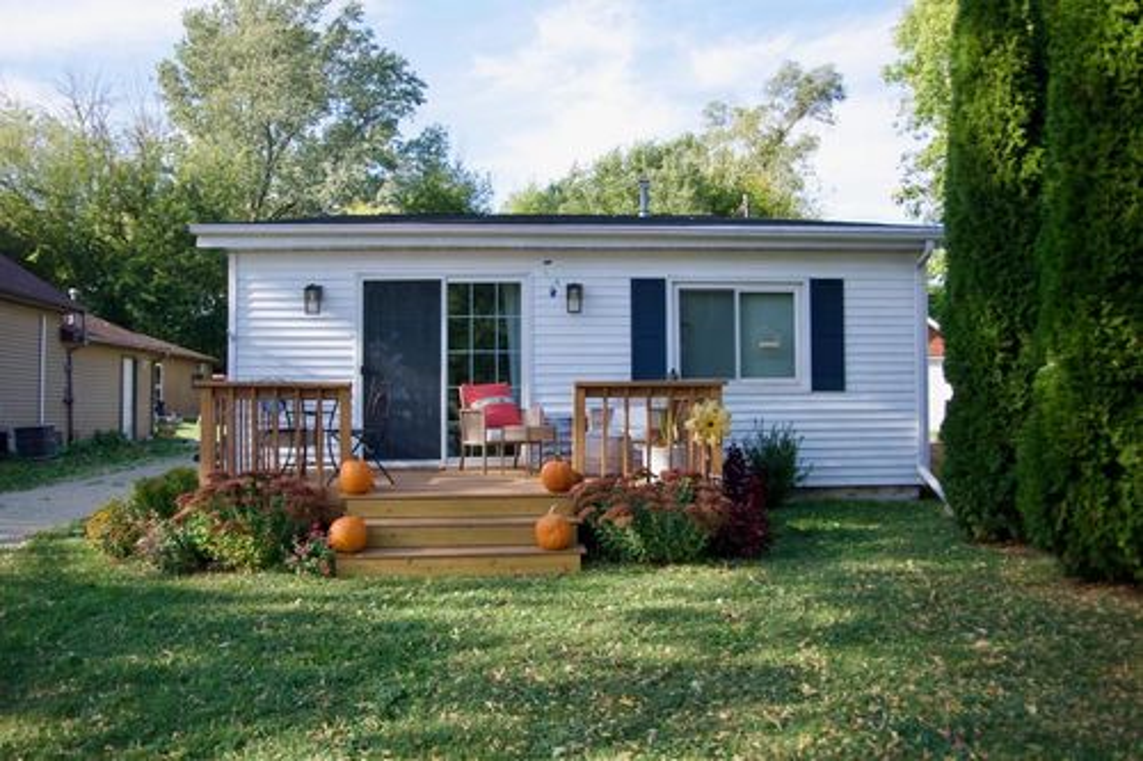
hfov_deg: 67.4
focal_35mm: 27
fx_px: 857
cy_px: 380
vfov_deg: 47.9
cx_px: 572
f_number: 4.5
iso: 400
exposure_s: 1/800
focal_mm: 18
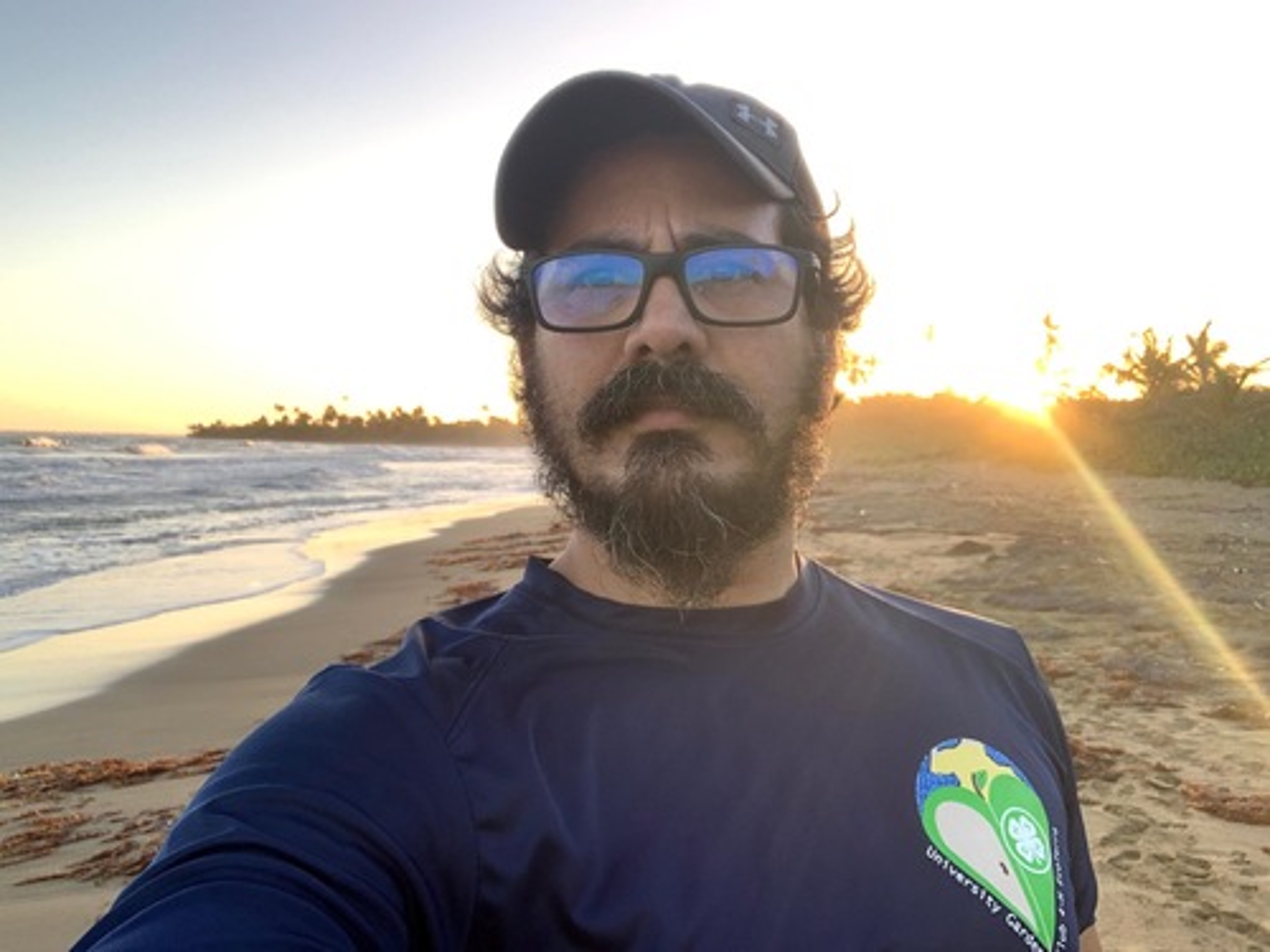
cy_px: 476
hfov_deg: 56.8
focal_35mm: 32
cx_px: 635
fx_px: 1174
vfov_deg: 44.2
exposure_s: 1/121
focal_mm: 2.87
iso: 32
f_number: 2.2
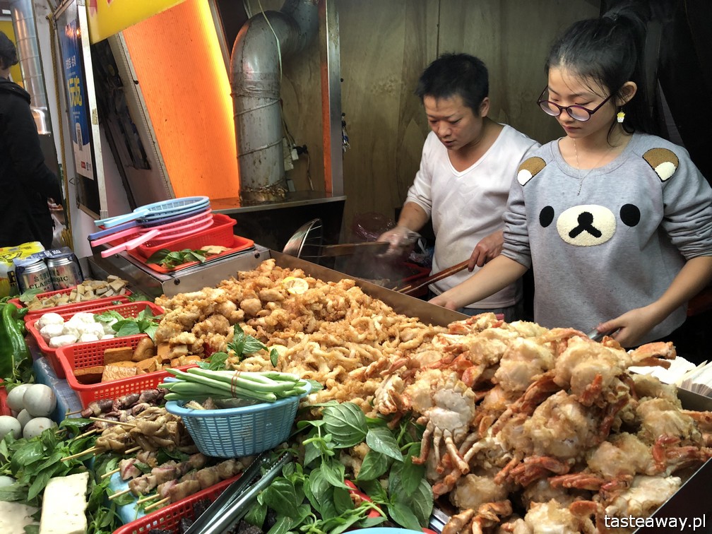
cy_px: 267
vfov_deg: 48.2
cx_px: 356
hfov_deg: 61.7
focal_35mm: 29
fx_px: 596
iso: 40
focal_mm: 3.99
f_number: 1.8
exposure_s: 1/24
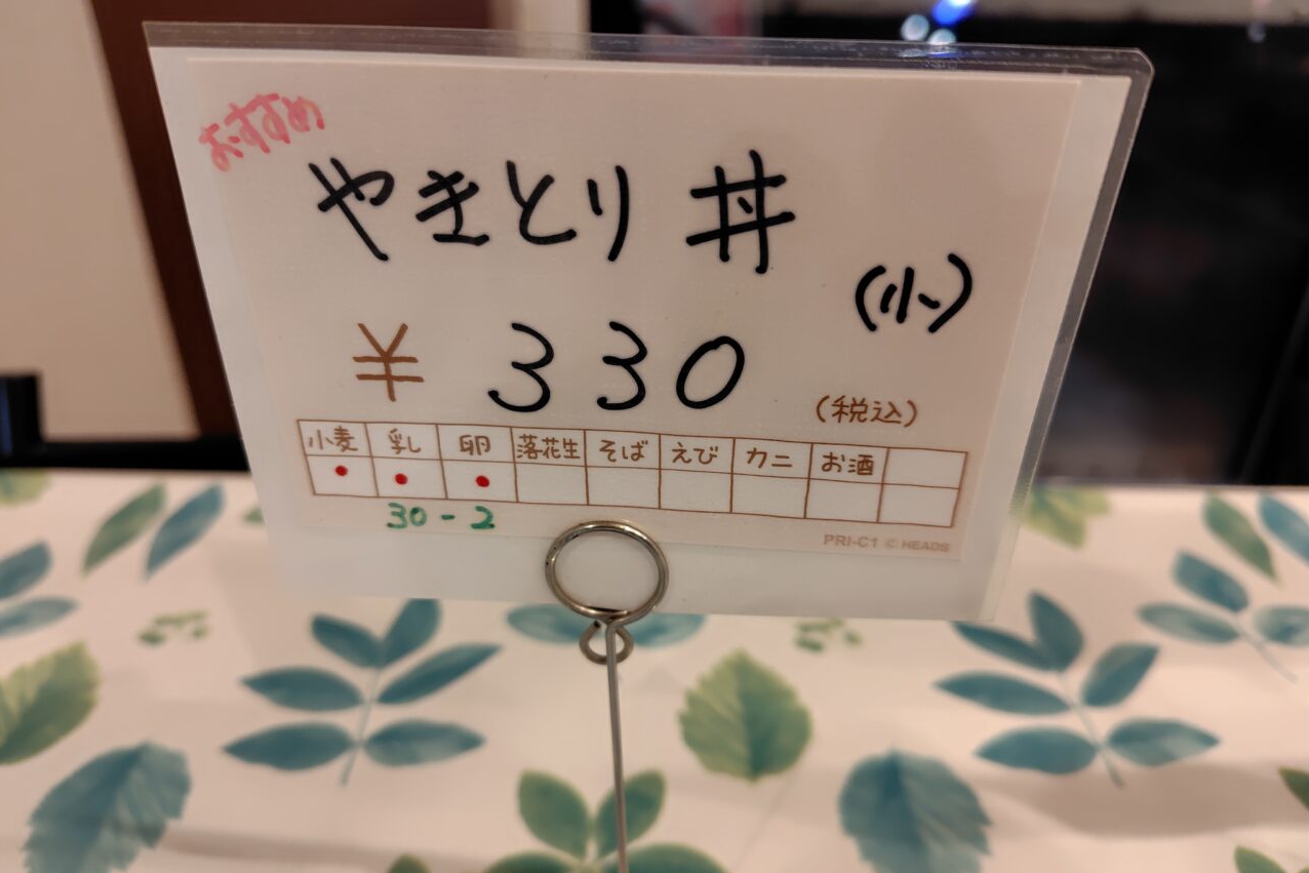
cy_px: 443
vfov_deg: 53.1
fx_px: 873
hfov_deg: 73.7
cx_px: 654
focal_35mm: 24
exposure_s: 1/60
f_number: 1.9
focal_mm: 5.6
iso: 472
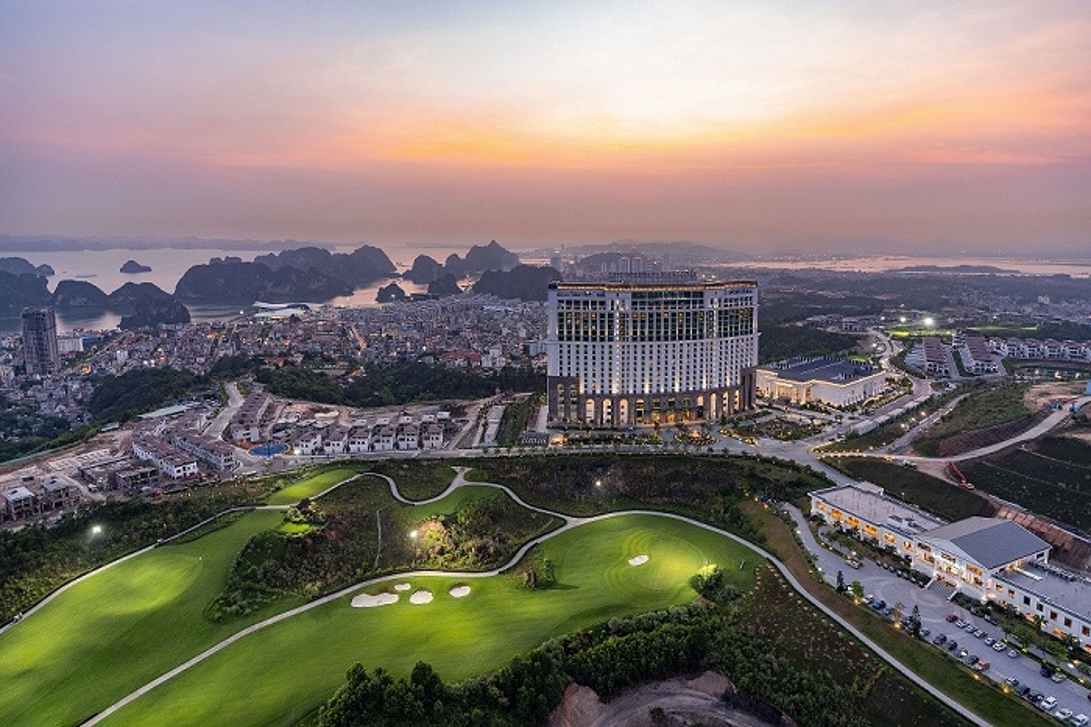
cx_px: 546
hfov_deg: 86.9
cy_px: 364
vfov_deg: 64.5
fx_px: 576
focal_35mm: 19
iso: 640
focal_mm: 19
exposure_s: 1/20
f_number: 4
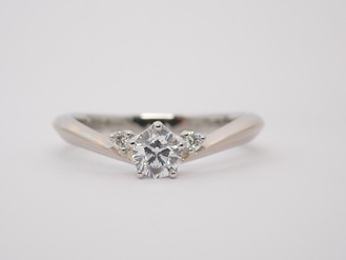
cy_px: 151
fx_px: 1120
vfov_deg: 13.2
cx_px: 155
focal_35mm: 112
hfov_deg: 17.6
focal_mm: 14.62
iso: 200
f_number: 4.3
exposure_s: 1/125
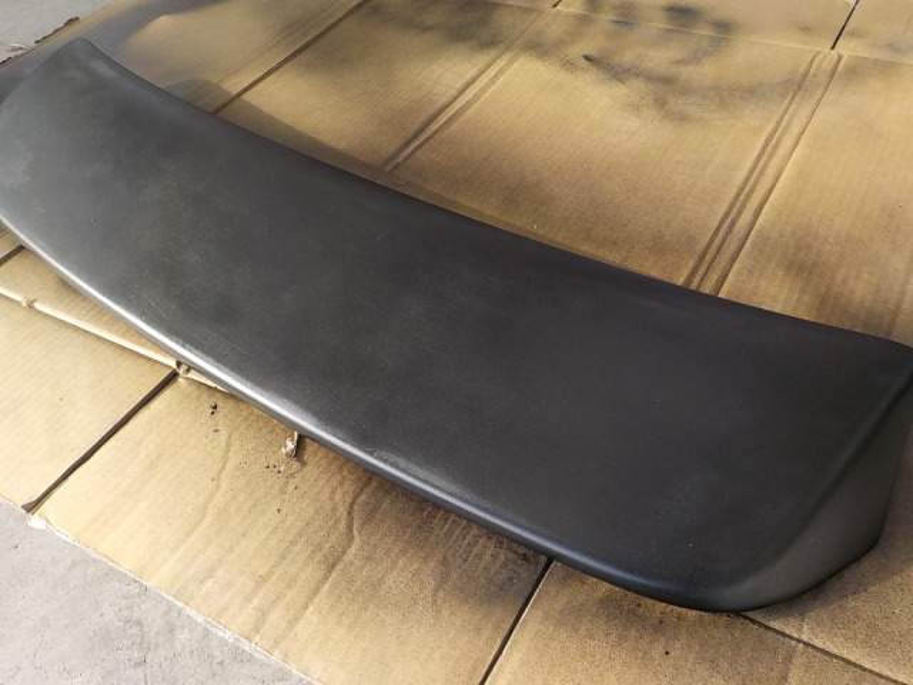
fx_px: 791
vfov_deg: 46.8
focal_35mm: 30
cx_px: 456
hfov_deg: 60.0
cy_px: 342
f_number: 3.3
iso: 125
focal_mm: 4.1
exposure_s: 1/200
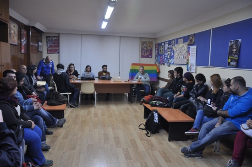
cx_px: 126
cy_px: 84
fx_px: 189
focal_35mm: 27
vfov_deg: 47.8
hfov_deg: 67.5
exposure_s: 1/30
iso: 500
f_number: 3.5
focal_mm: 18
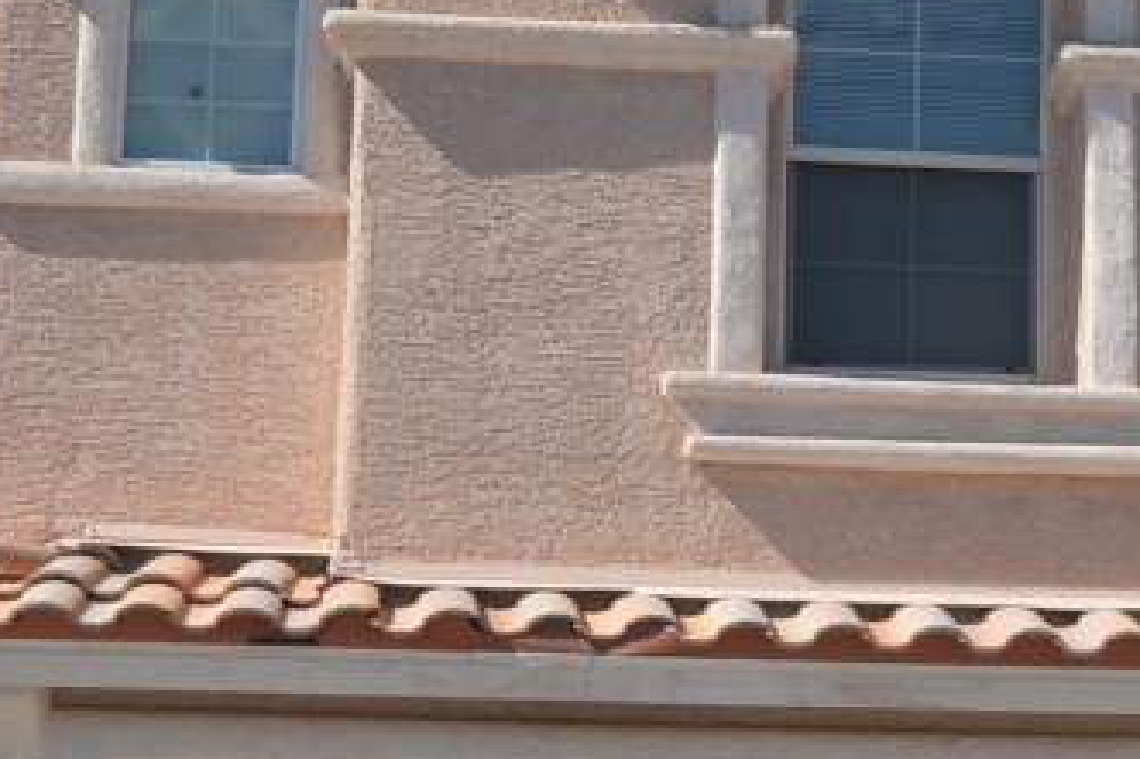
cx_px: 992
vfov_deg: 14.2
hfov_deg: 21.0
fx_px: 3021
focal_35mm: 95
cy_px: 656
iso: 100
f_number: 10
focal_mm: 13
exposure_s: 1/200
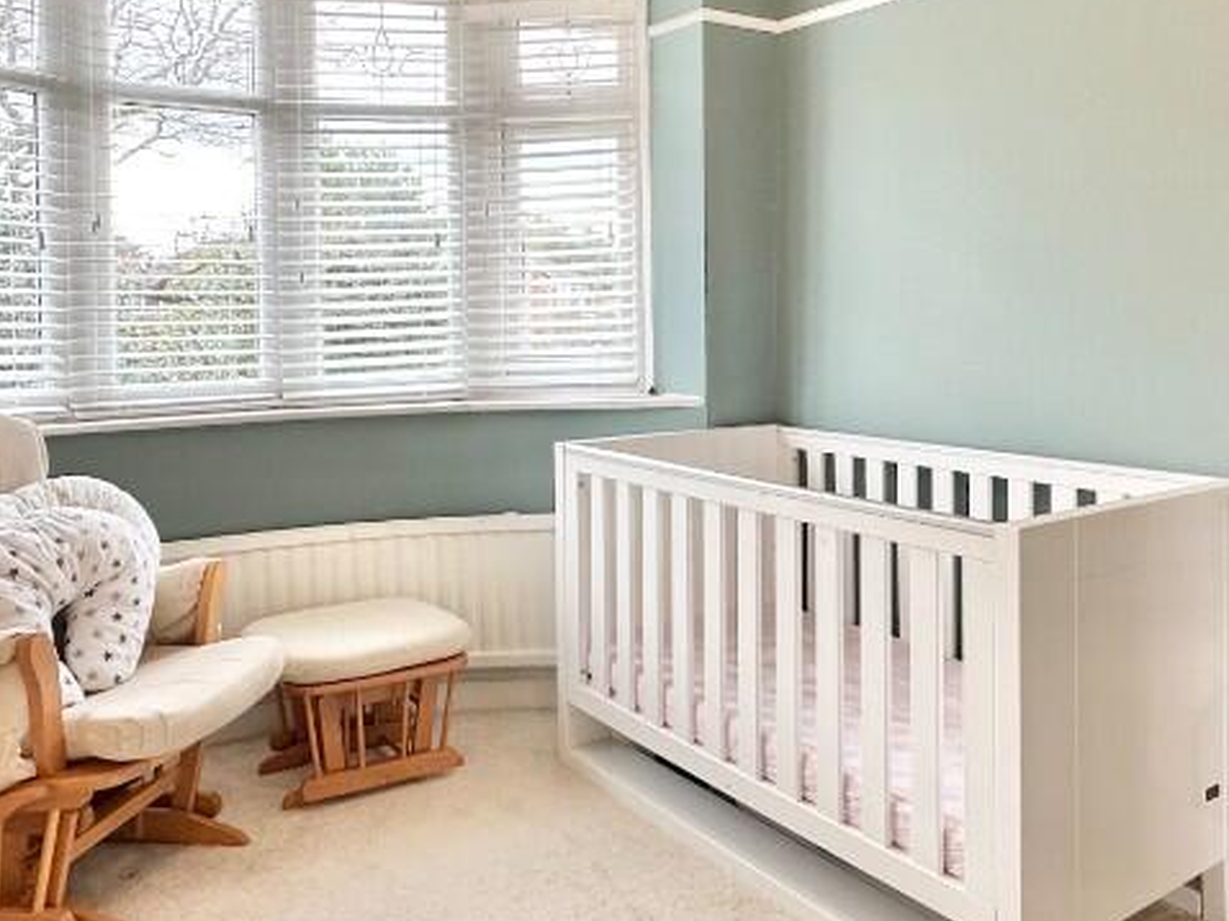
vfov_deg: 46.3
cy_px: 334
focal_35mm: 30
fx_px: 1065
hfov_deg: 59.5
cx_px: 735
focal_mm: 2.22
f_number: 2.2
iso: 100
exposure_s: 1/99
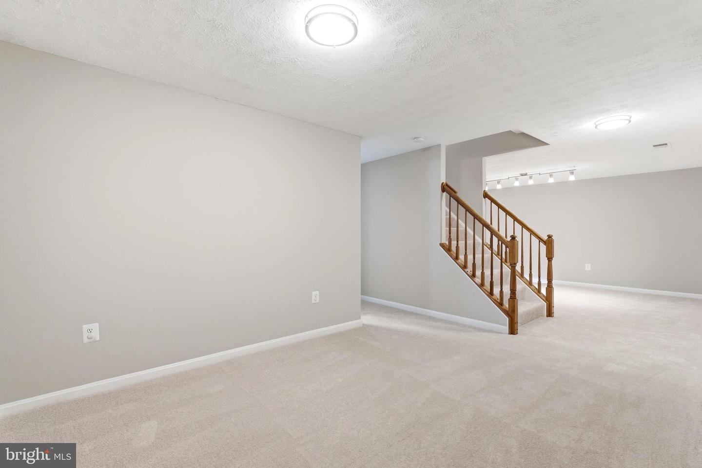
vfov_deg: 73.8
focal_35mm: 16
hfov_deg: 96.7
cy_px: 234
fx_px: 312
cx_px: 351
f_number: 8
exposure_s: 1/20
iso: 400
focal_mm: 16
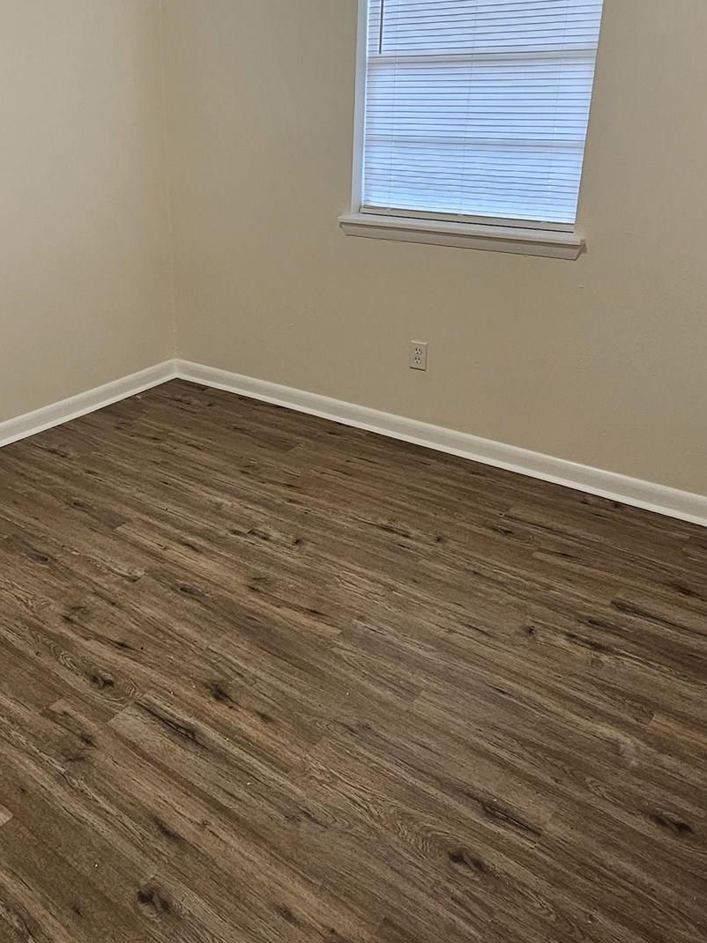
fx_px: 763
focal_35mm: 28
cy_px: 387
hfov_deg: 48.7
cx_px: 225
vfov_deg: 63.0
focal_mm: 2.2
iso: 100
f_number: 2.2
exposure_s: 1/60
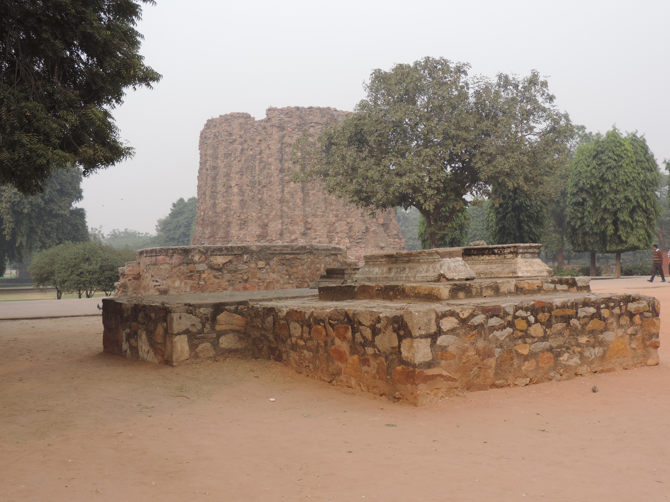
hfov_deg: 46.8
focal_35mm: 40
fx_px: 774
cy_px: 251
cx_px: 335
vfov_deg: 36.0
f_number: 3.3
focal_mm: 7.1
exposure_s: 1/250
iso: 80
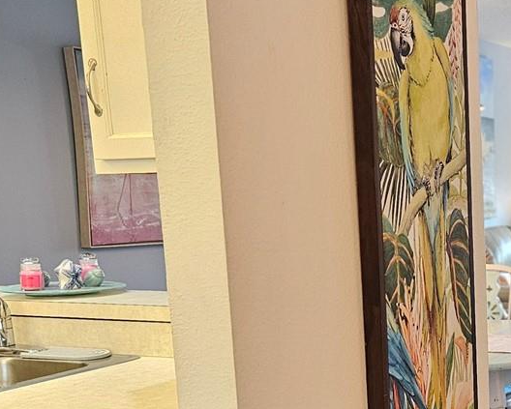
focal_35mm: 68
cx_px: 515
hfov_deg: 26.4
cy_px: 372
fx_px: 1029
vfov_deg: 22.0
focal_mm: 5.4
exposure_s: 1/120
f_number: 1.8
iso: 250
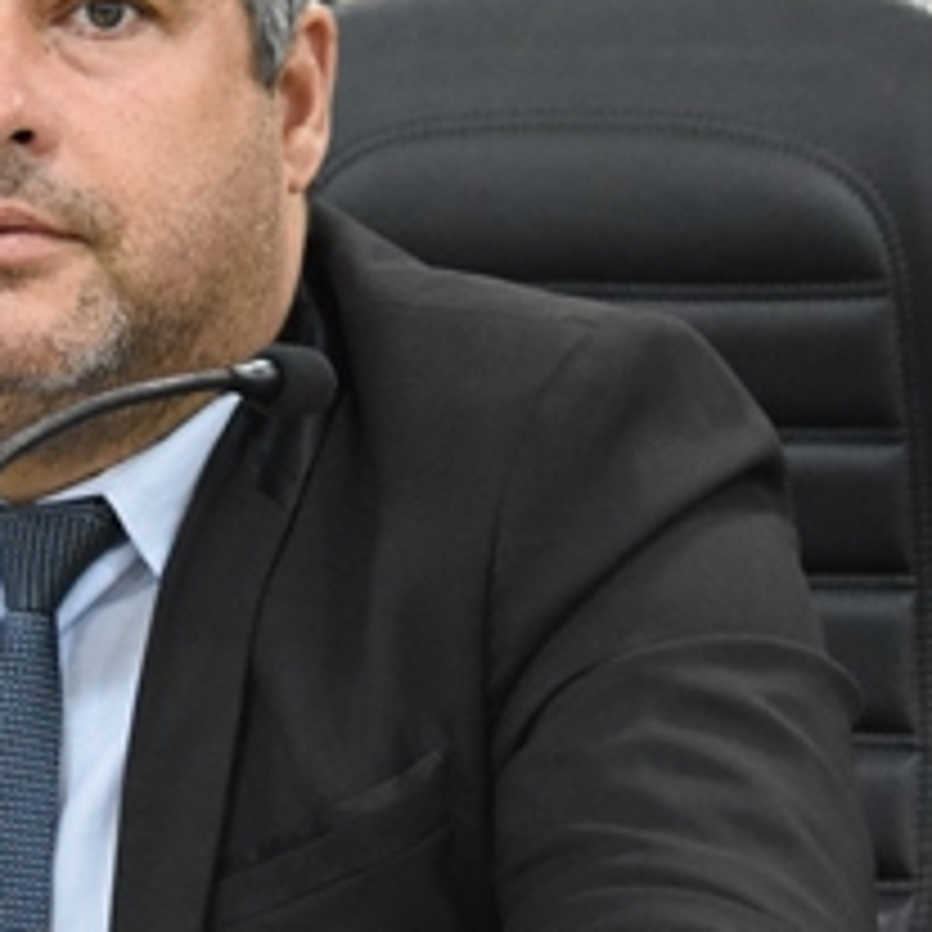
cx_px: 59
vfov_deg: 8.1
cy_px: 416
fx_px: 6620
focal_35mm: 217
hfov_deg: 8.0
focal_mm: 55
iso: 5000
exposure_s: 1/100
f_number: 4.5
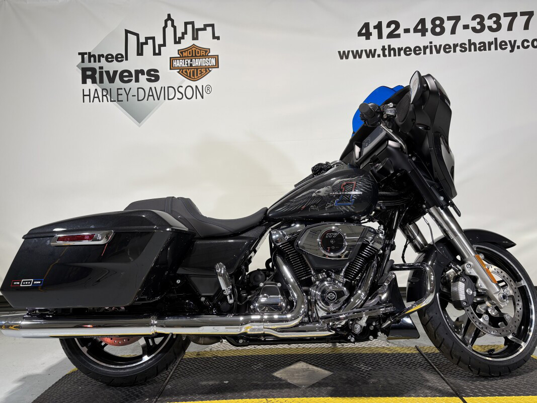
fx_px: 403
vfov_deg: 53.1
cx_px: 268
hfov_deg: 67.3
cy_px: 202
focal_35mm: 26
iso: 40
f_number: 1.6
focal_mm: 5.96
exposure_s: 1/120
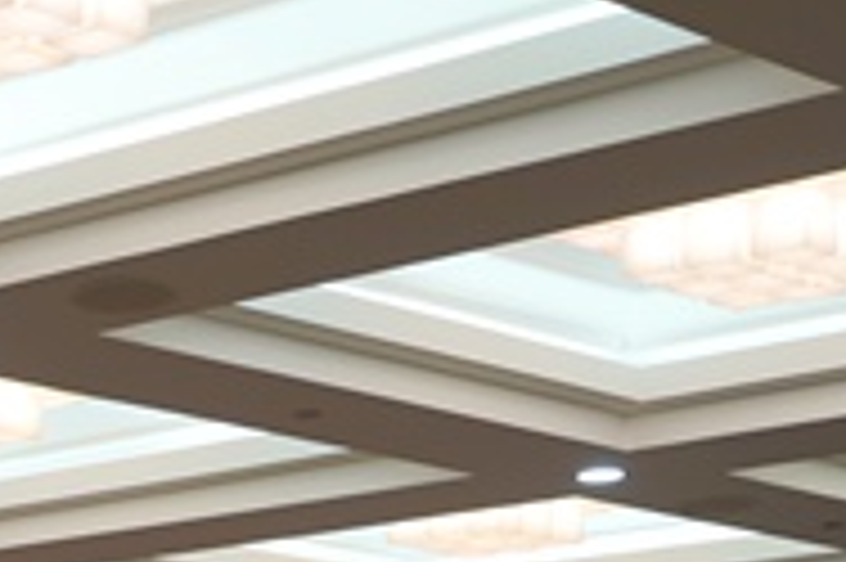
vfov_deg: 13.5
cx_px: -135
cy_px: 825
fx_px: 2254
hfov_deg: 20.1
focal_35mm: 96
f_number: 4
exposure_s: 1/60
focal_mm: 30
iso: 100
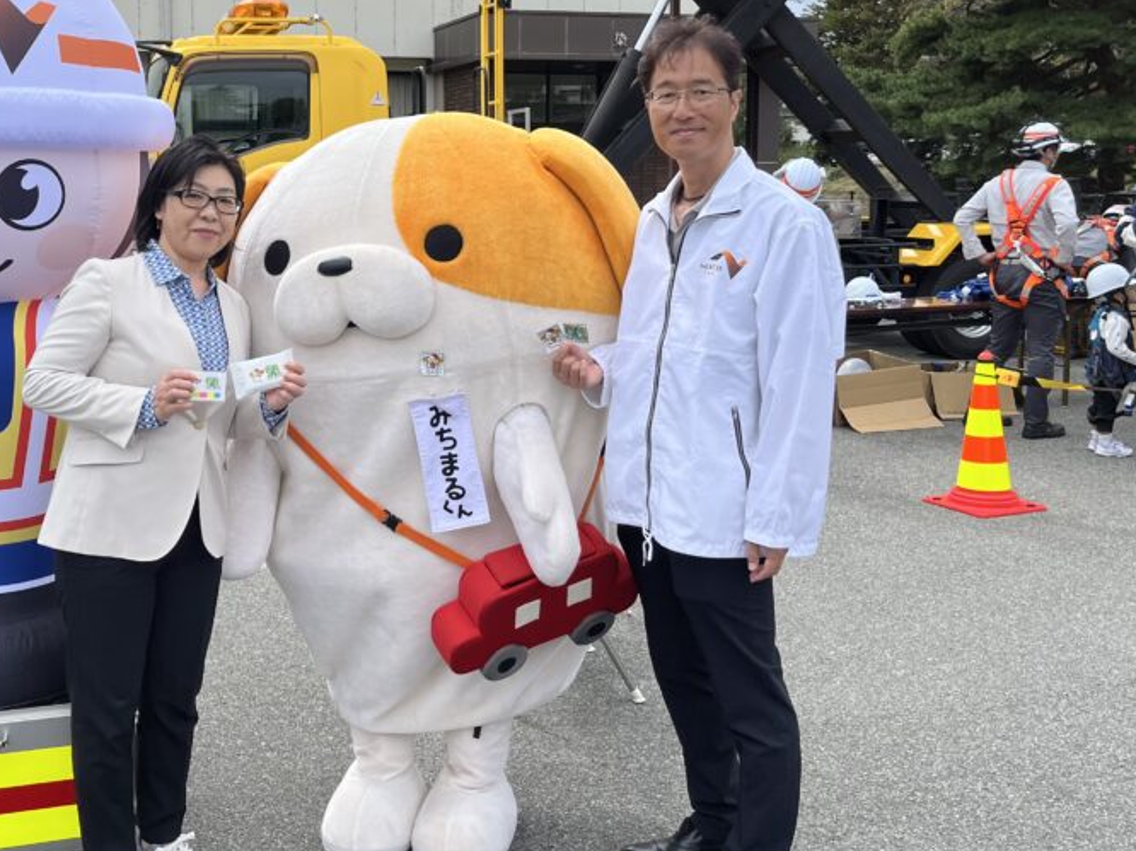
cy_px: 293
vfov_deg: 35.6
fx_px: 1312
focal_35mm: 40
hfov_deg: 46.2
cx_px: 389
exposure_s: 1/2410
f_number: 1.6
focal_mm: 5.1
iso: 50
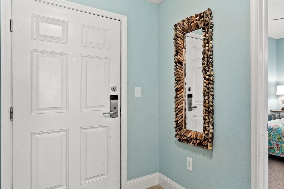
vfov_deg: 53.1
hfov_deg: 70.2
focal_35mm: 24
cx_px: 203
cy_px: 92
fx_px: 189
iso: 800
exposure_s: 1/1.67
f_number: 8
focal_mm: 10
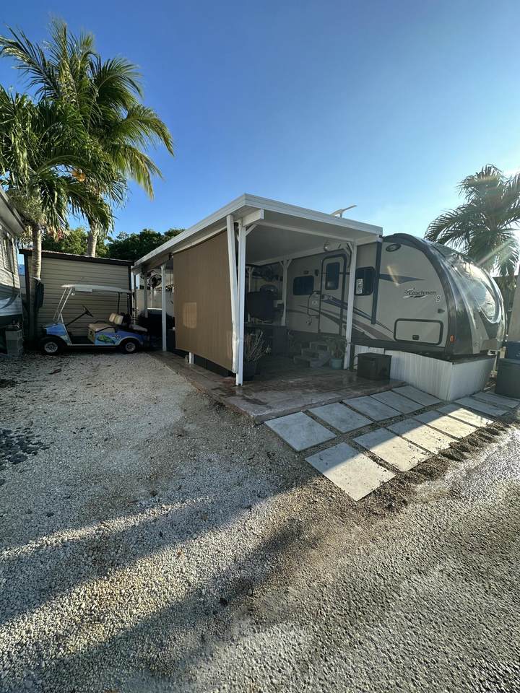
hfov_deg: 85.7
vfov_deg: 102.1
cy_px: 346
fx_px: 280
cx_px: 260
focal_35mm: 14
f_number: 2.2
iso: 40
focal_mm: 2.22
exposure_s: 1/769
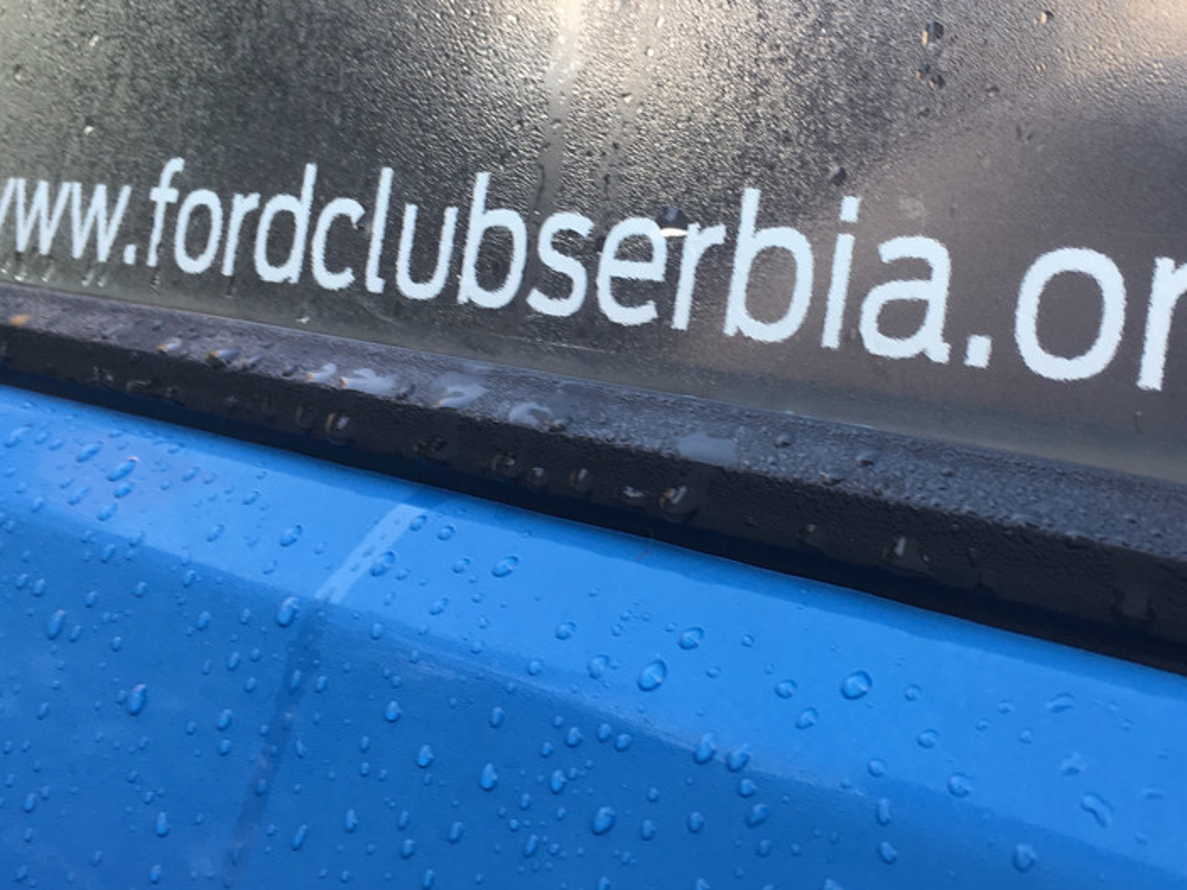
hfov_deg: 42.8
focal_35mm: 44
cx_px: 708
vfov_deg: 32.6
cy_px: 297
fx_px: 1509
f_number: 2.2
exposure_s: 1/50
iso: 32
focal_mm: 4.15
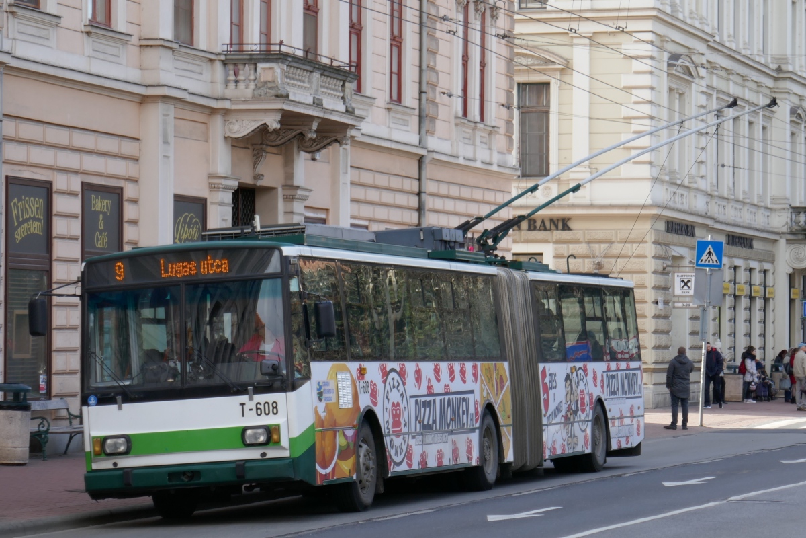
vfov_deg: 11.1
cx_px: 403
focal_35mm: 123
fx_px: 2754
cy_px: 269
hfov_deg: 16.7
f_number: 5.6
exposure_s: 1/160
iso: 125
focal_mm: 44.9
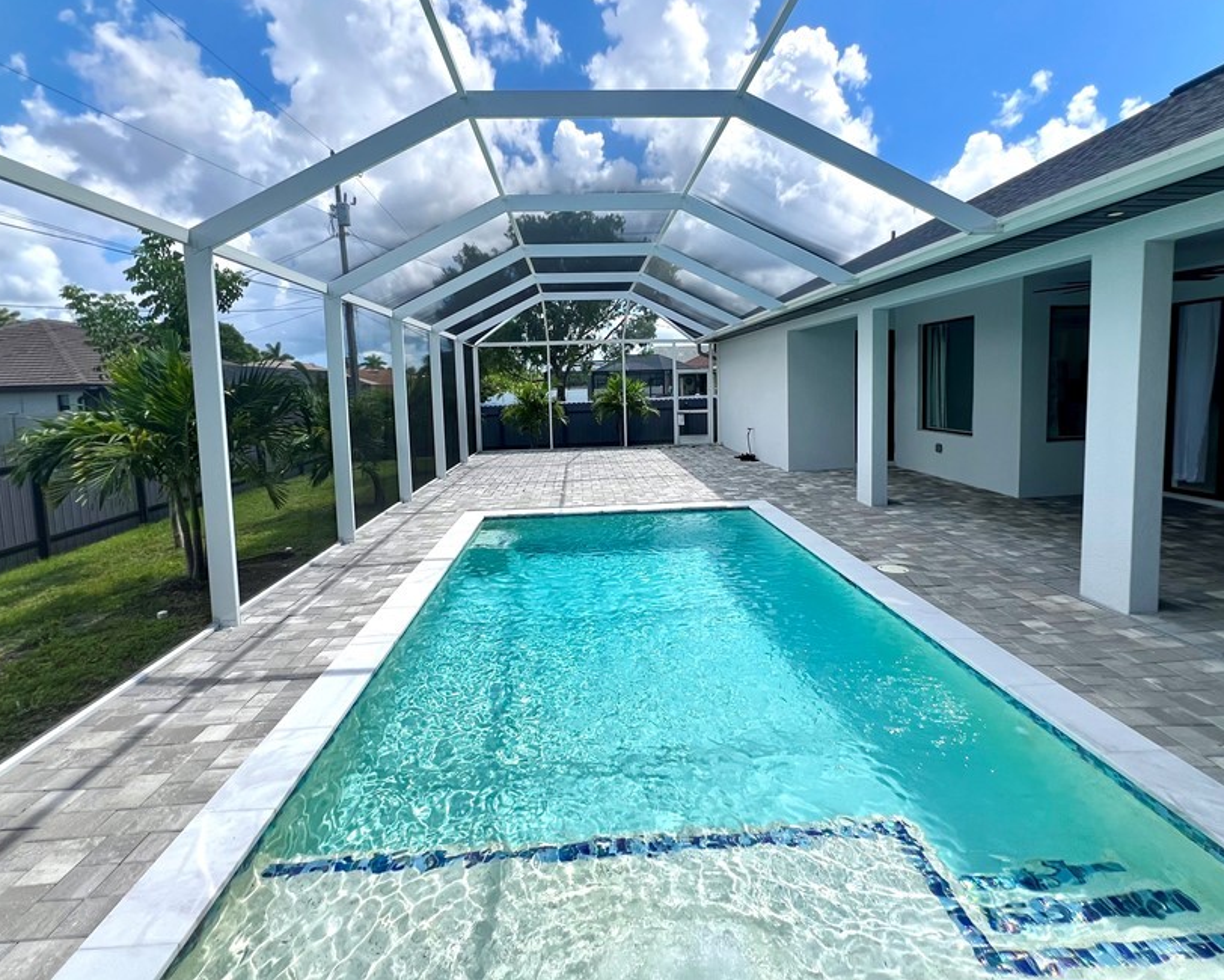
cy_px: 427
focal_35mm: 16
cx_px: 612
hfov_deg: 93.1
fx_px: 580
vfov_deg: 80.0
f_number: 1.8
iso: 32
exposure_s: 1/732
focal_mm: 1.57
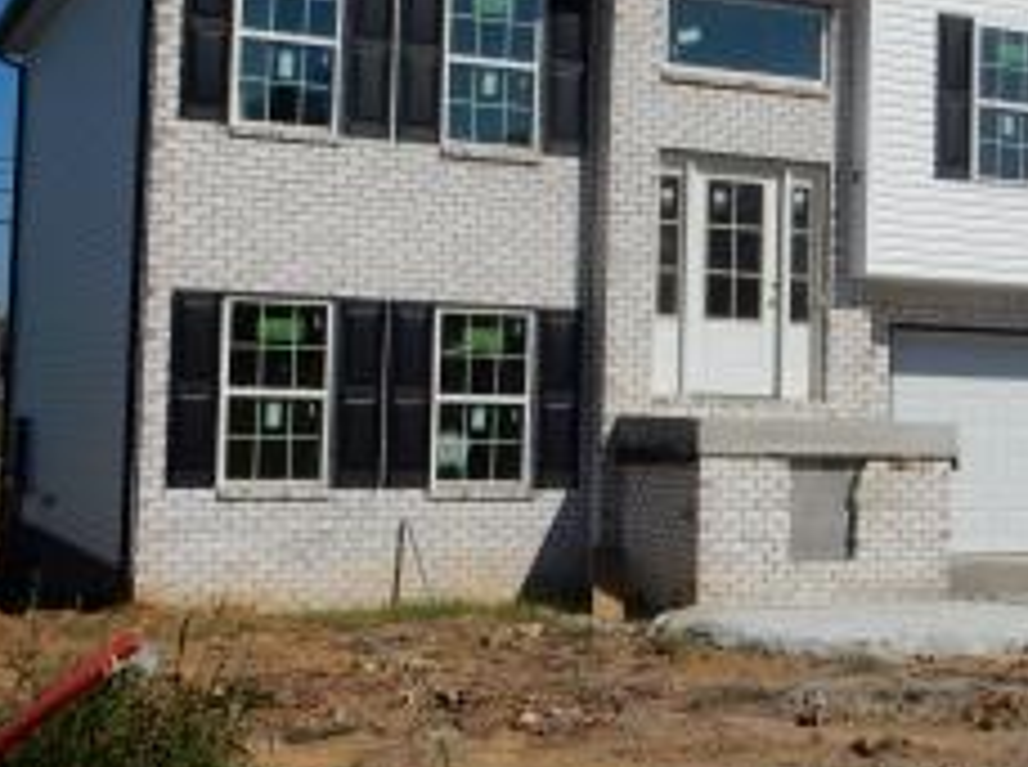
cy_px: 287
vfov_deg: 23.2
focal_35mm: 63
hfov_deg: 30.4
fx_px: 1868
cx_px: 723
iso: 125
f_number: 5
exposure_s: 1/2000
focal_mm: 6.4
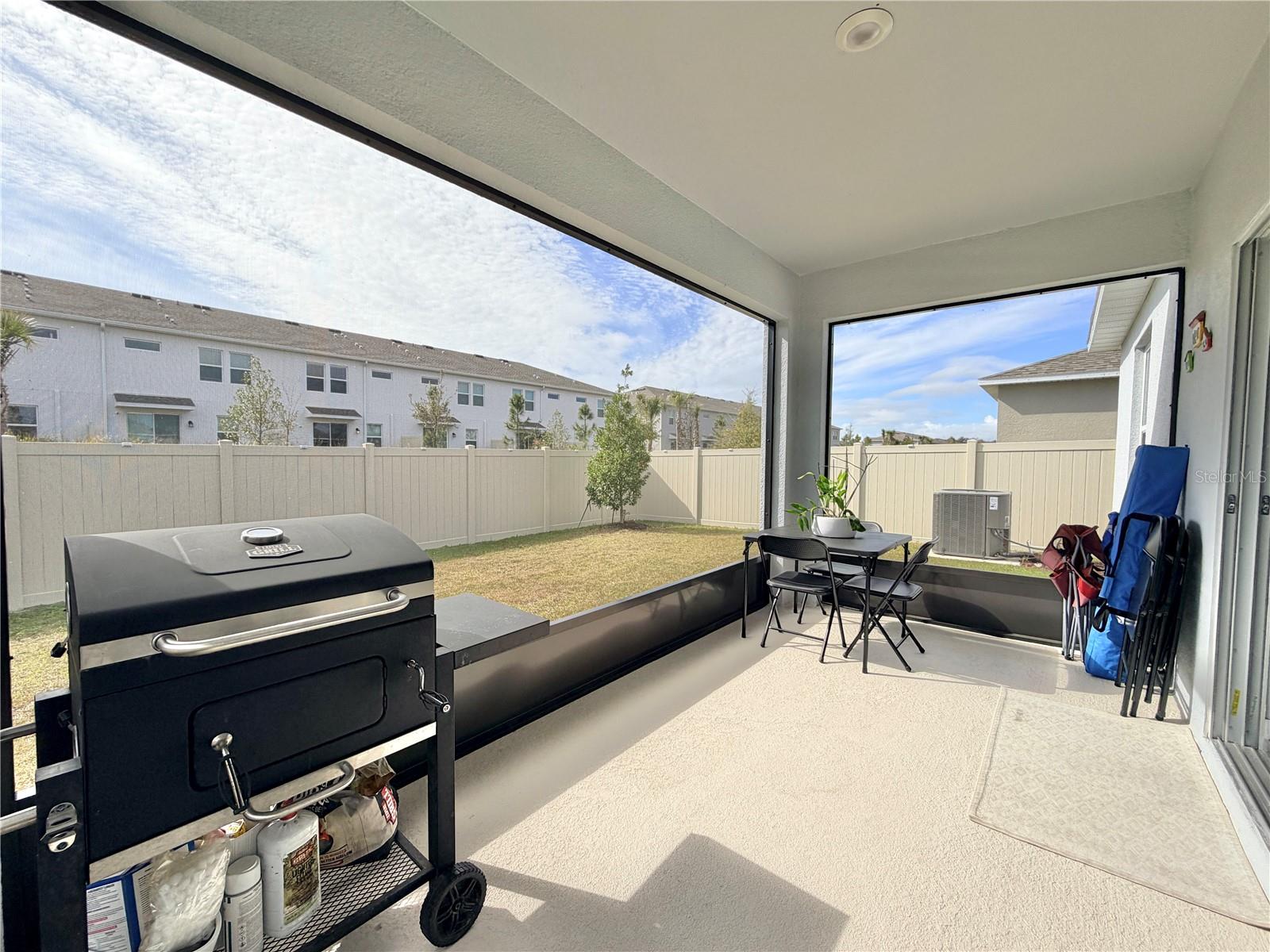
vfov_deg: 85.7
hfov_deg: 102.1
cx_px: 635
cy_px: 476
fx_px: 514
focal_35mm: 14
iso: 32
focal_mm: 2.22
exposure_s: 1/770
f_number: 2.2
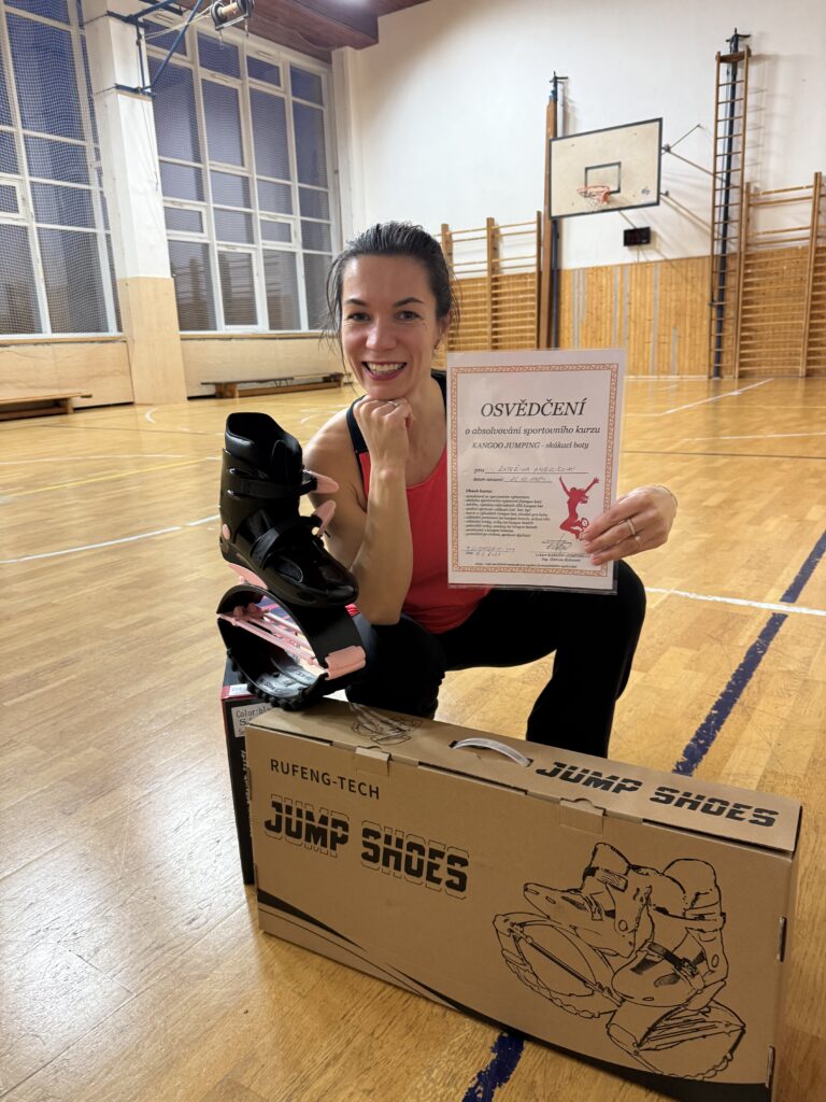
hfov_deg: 56.8
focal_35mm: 24
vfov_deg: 71.6
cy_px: 551
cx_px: 413
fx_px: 764
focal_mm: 6.76
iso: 250
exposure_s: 1/50
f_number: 1.78
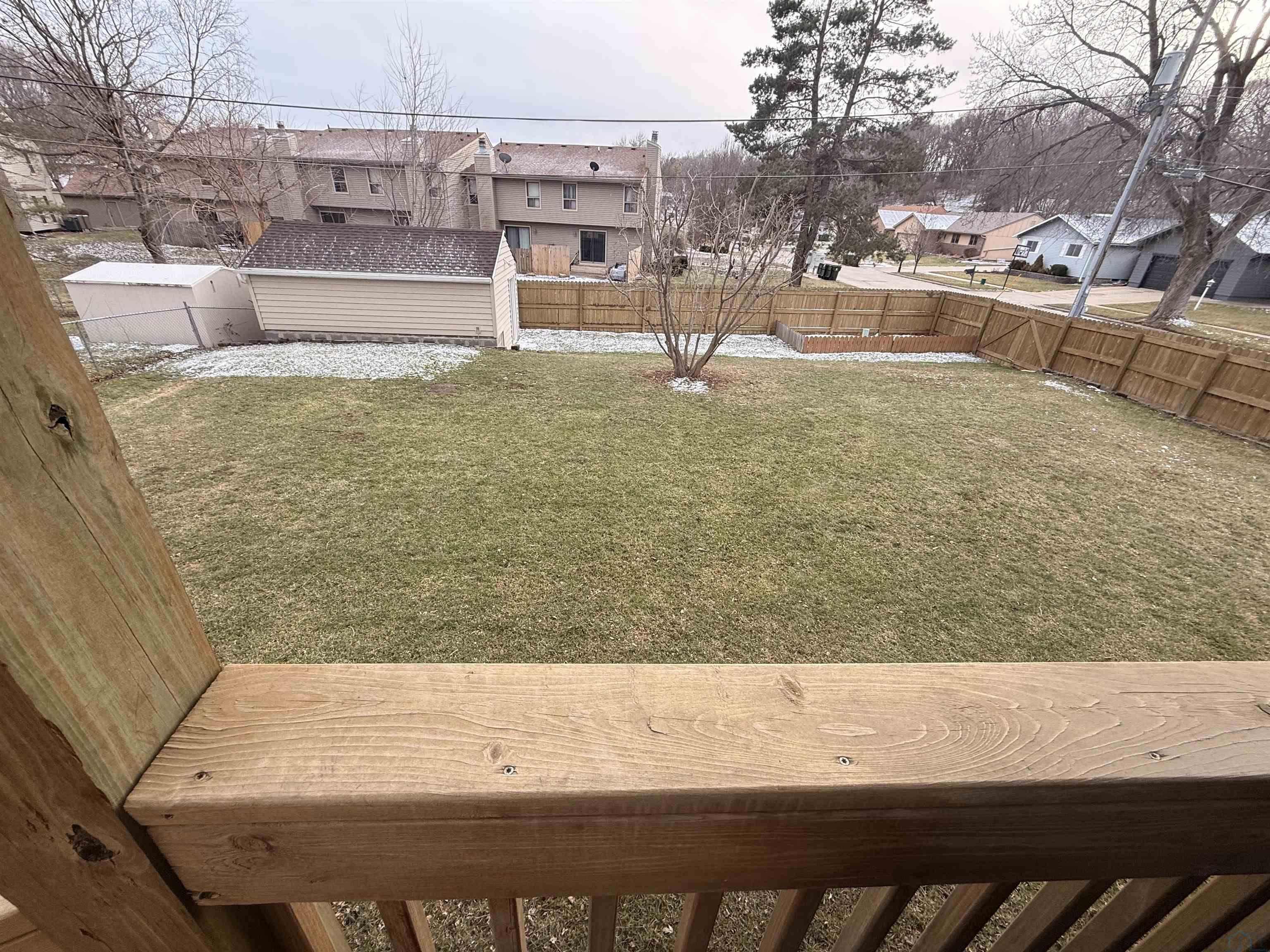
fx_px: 514
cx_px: 635
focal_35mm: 14
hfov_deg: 102.1
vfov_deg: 85.7
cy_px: 476
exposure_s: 1/148
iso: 50
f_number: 2.2
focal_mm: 2.22
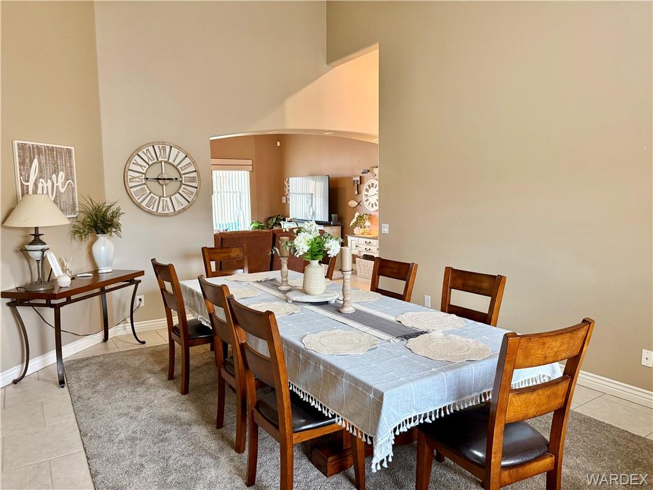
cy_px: 245
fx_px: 453
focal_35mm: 24
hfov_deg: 71.6
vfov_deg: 56.8
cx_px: 326
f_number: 1.78
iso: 320
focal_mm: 6.76
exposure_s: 1/60
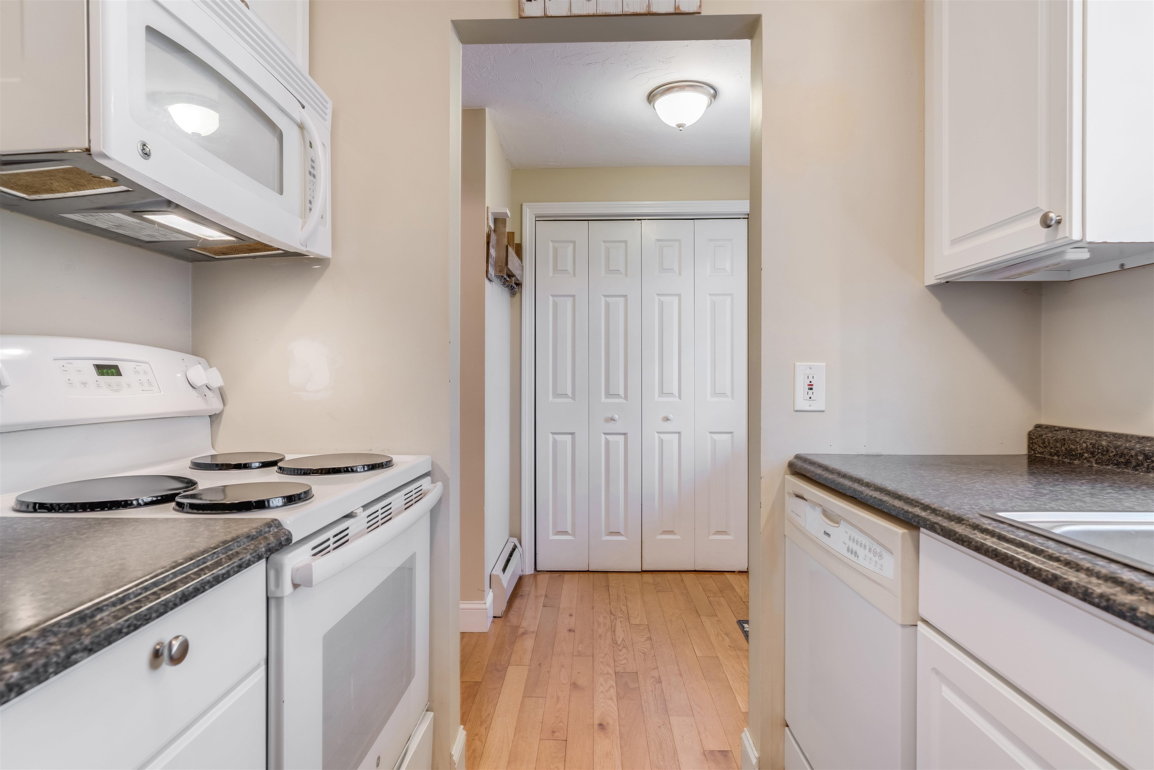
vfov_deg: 64.6
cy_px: 385
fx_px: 609
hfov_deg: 86.9
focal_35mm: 19
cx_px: 577
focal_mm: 19
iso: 320
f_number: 8
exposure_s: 1/4
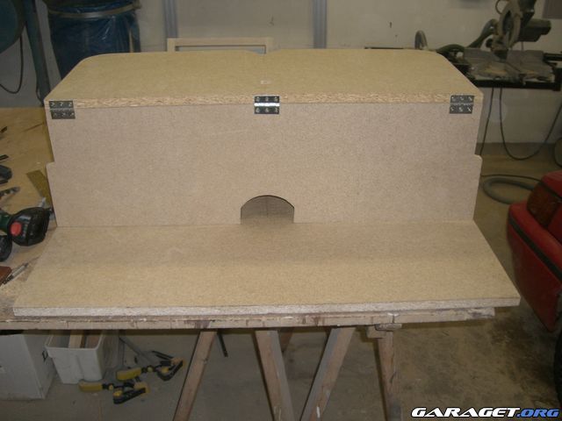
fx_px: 617
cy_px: 210
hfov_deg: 49.0
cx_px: 281
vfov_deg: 37.7
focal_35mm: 38
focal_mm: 6.2
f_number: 2.7
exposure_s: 1/60
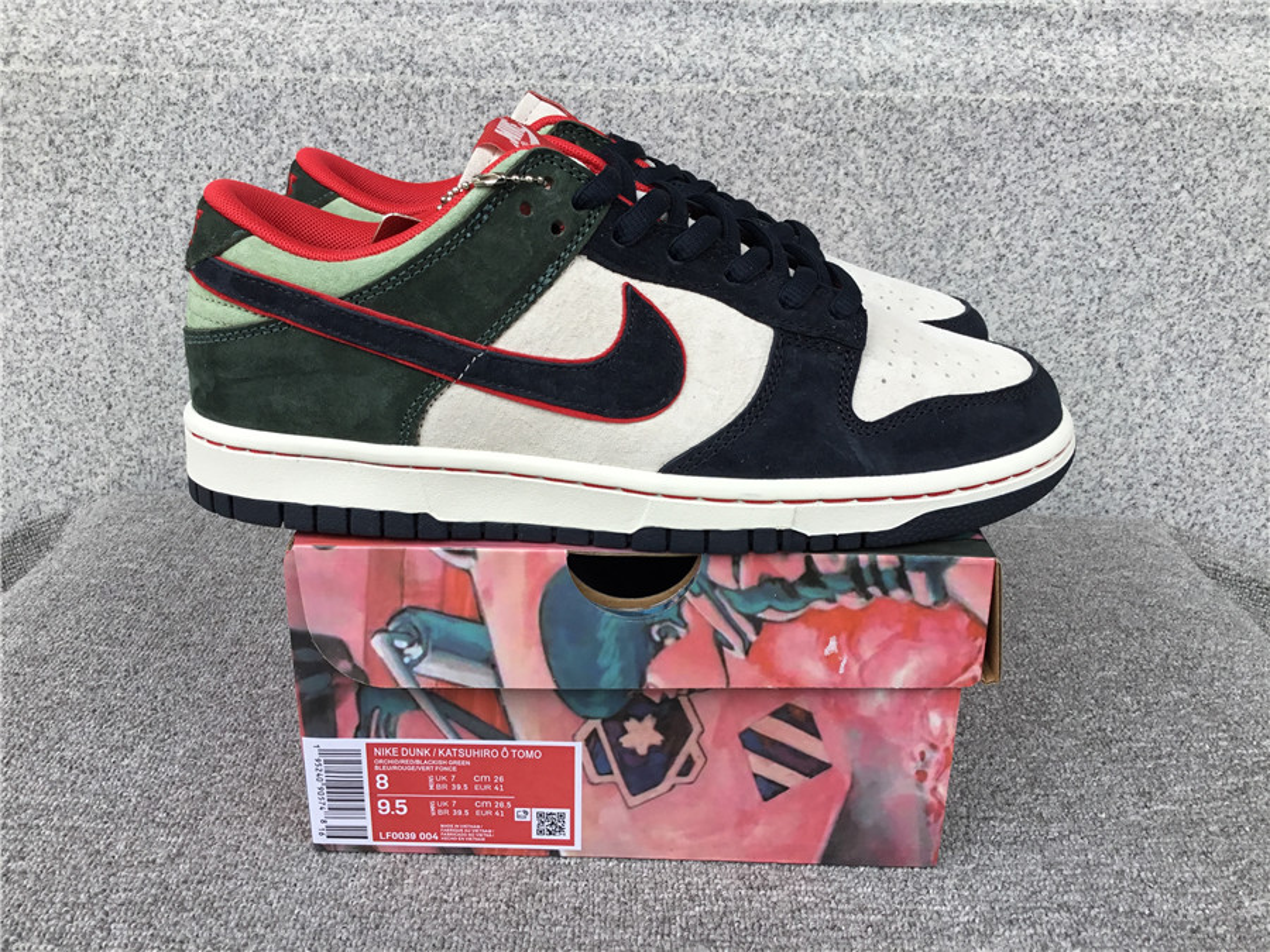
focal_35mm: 31
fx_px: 1137
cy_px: 476
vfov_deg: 45.4
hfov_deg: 58.4
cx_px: 635
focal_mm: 3.3
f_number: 2.4
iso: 25
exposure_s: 1/132
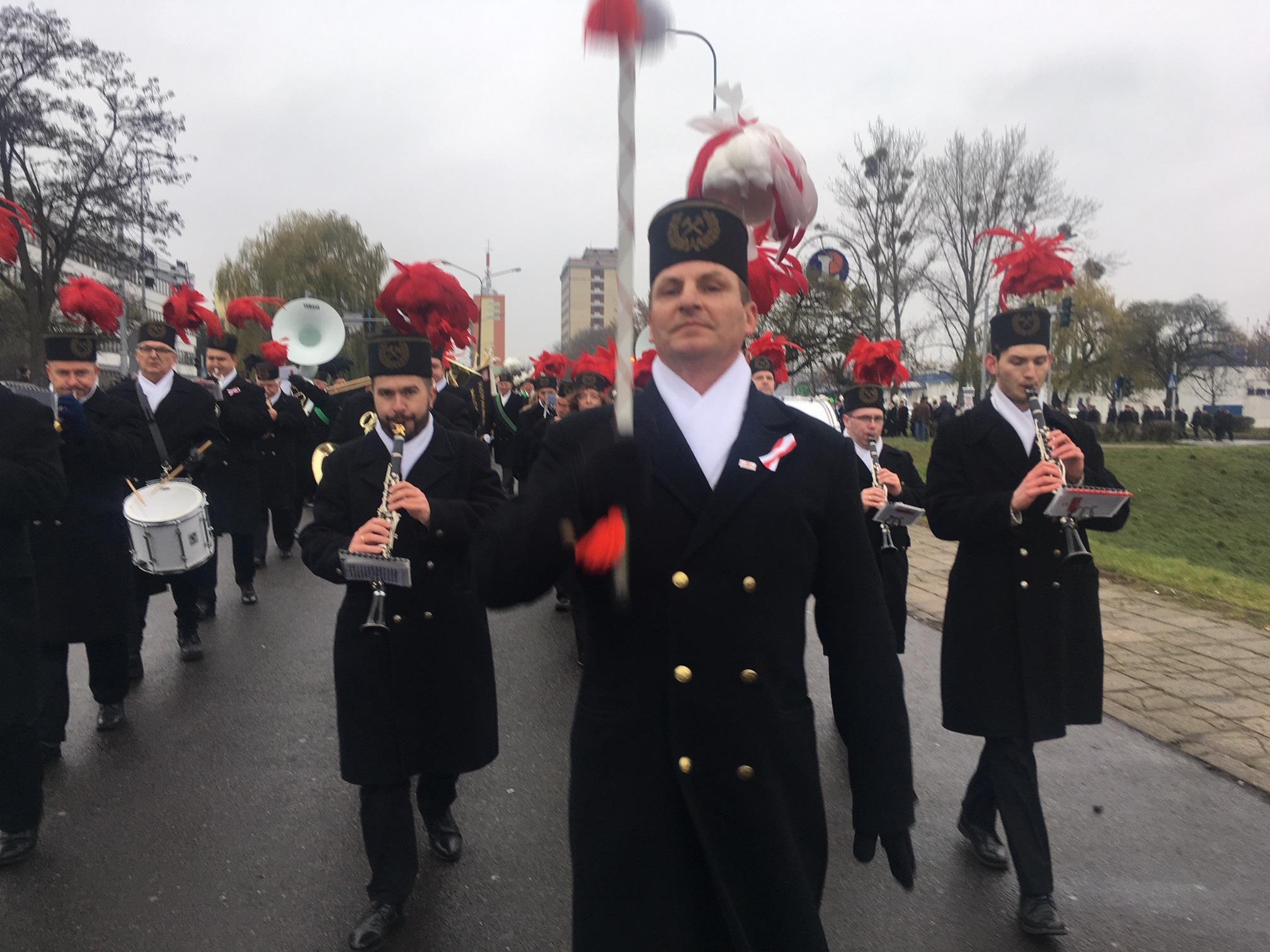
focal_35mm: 29
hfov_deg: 61.7
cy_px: 476
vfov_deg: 48.2
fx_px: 1064
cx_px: 635
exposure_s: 1/100
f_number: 2.2
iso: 32
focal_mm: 4.15
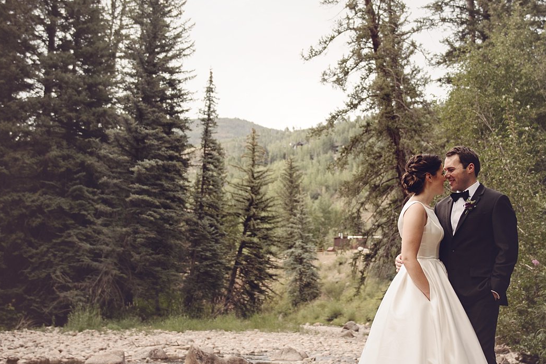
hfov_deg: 35.0
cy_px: 153
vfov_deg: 23.8
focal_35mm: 57
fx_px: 865
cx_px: 313
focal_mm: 29
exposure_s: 1/250
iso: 80
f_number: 2.8
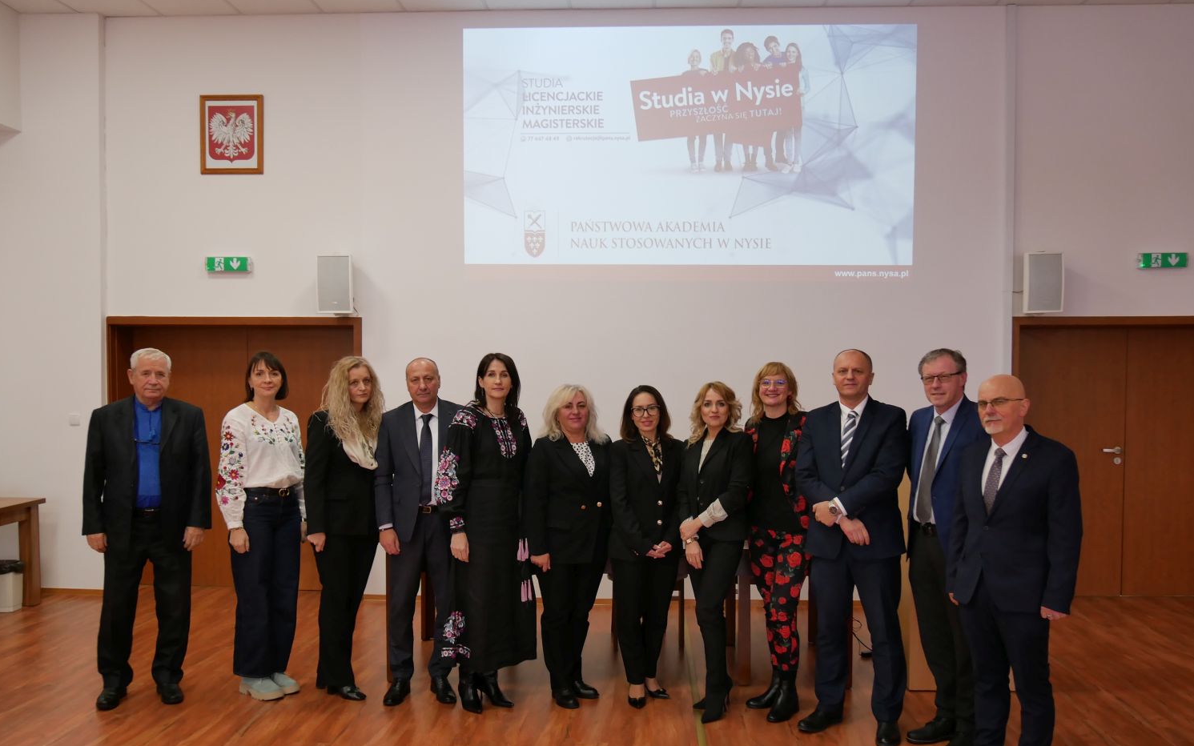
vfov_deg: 39.3
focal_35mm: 32
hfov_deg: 59.7
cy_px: 432
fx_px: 1041
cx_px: 596
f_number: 3.6
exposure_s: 1/60
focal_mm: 15
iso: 400
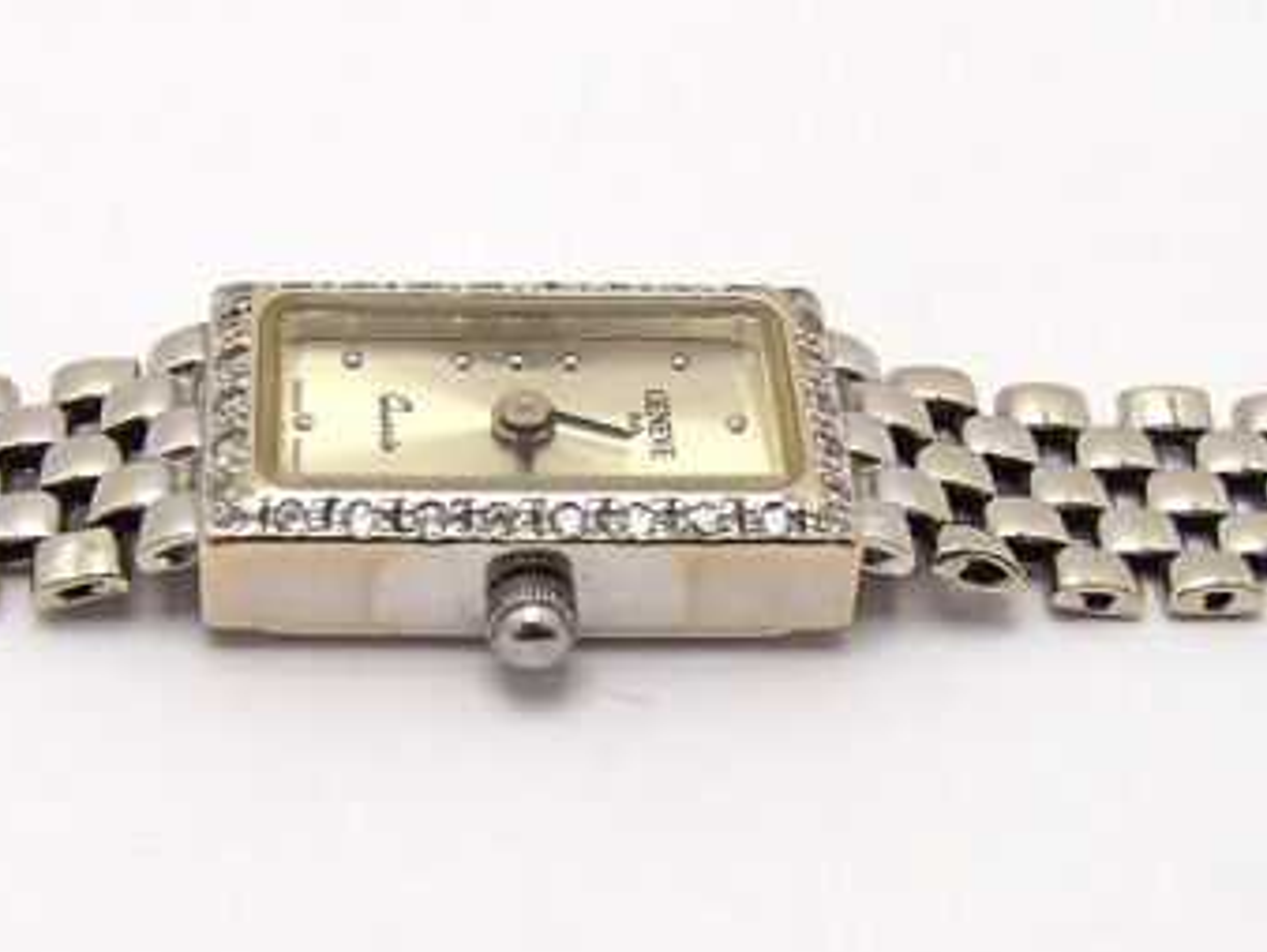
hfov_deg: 23.2
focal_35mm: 84
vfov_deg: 17.6
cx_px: 491
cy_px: 534
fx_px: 3077
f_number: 4.7
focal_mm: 6.64
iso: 200
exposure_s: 1/160
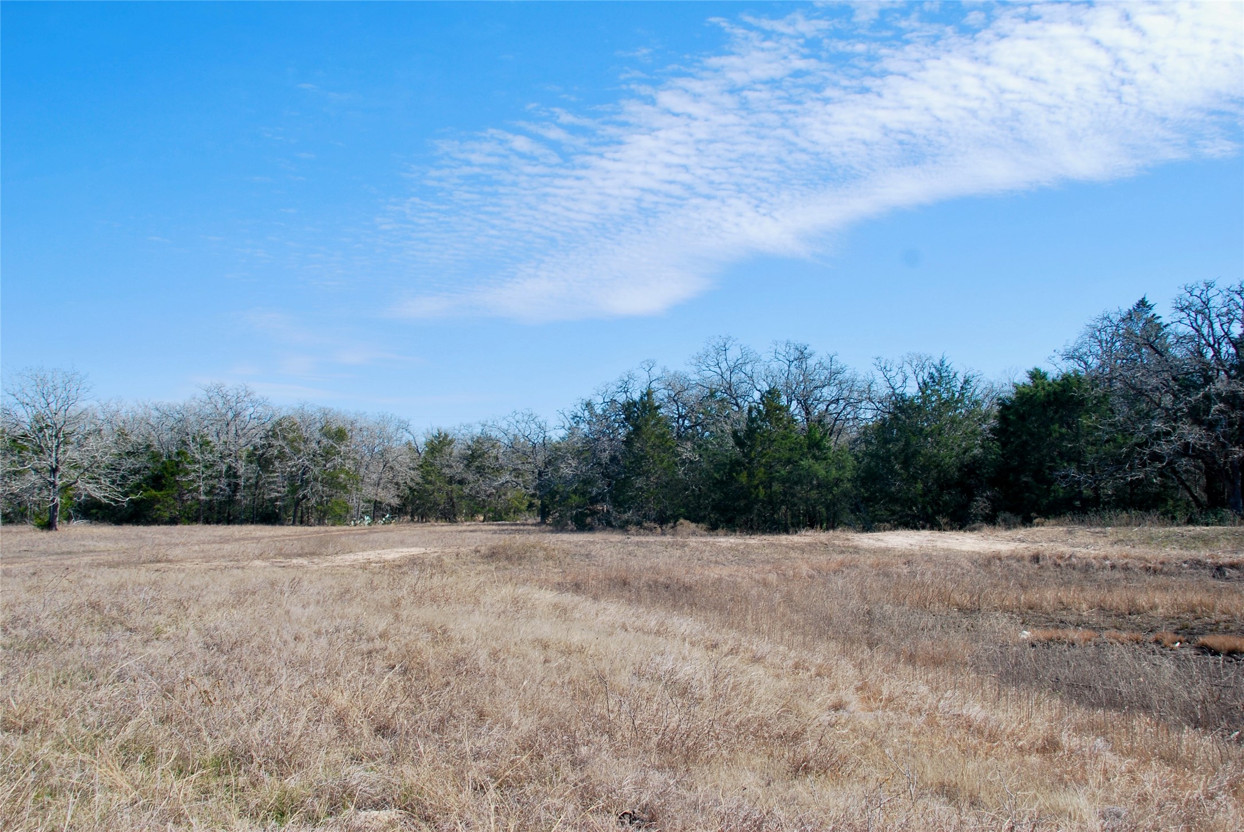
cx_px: 622
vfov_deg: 40.1
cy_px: 416
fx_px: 1142
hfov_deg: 57.2
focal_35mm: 33
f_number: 8
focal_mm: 22
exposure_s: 1/250
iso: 100
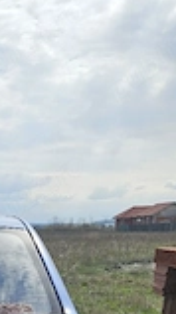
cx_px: -95
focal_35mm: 63
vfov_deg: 28.7
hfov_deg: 17.1
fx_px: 525
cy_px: 383
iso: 25
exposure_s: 1/2500
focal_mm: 5.4
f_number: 1.8
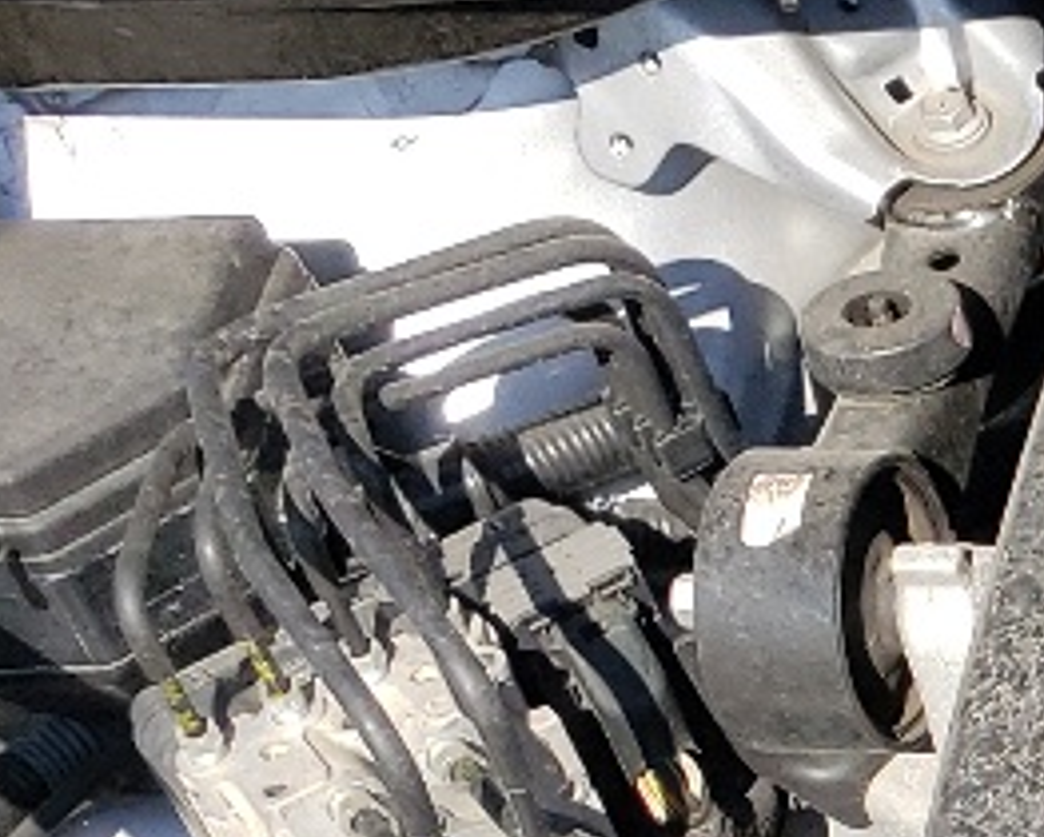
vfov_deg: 9.7
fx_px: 4793
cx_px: 2841
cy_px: 1208
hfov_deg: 10.1
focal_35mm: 155
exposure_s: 1/1429
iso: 50
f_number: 1.5
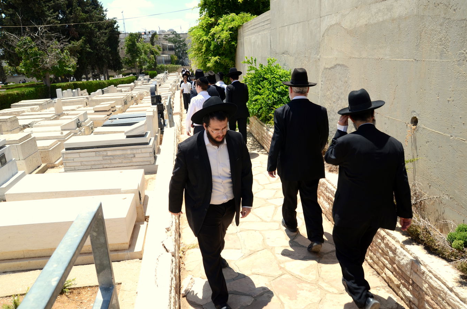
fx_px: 343
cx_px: 241
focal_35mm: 27
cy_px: 155
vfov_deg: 48.5
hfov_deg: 68.4
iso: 100
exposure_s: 1/250
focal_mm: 17
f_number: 7.1
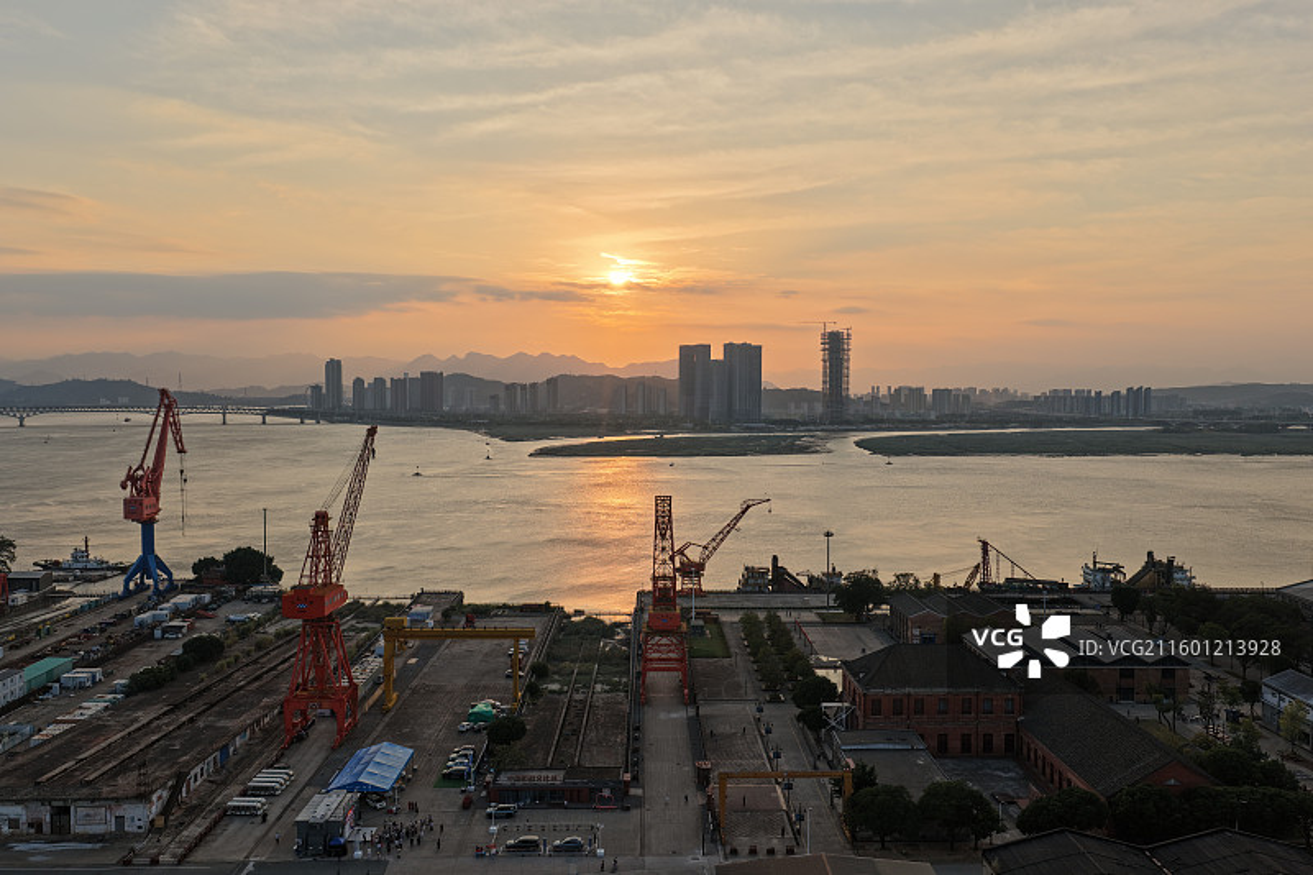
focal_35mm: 28
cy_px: 438
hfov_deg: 65.5
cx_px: 656
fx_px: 1021
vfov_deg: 46.4
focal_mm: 14.45
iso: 100
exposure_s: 1/500
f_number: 4
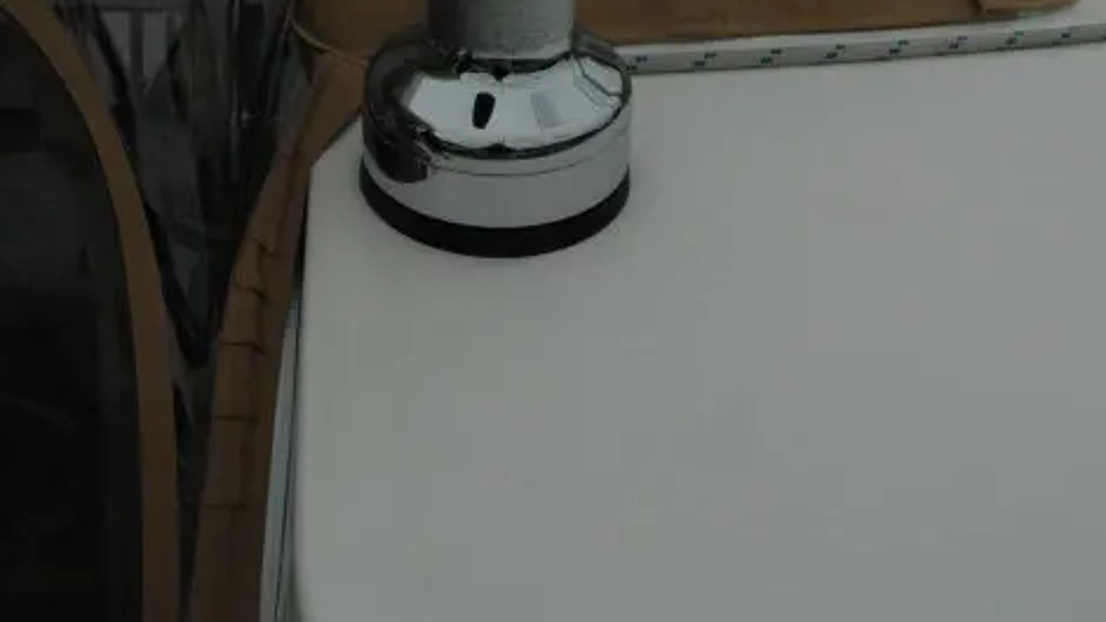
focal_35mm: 48
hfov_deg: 42.9
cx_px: 545
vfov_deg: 24.3
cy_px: 80
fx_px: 1408
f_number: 10
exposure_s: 1/400
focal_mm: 18
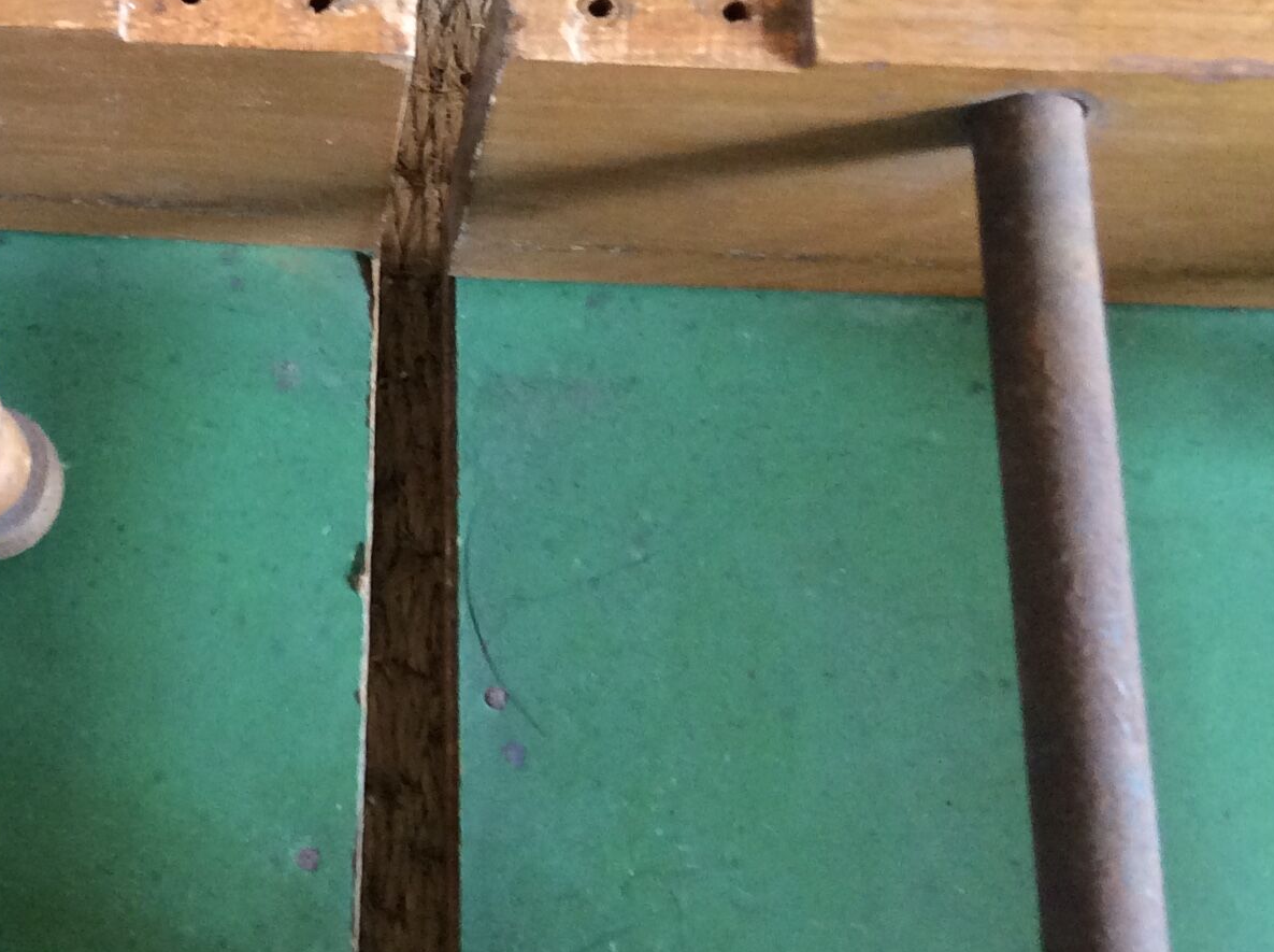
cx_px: 162
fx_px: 2572
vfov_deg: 20.8
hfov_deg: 27.0
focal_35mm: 70
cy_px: 214
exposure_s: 1/25
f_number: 2.4
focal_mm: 3.3
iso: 100
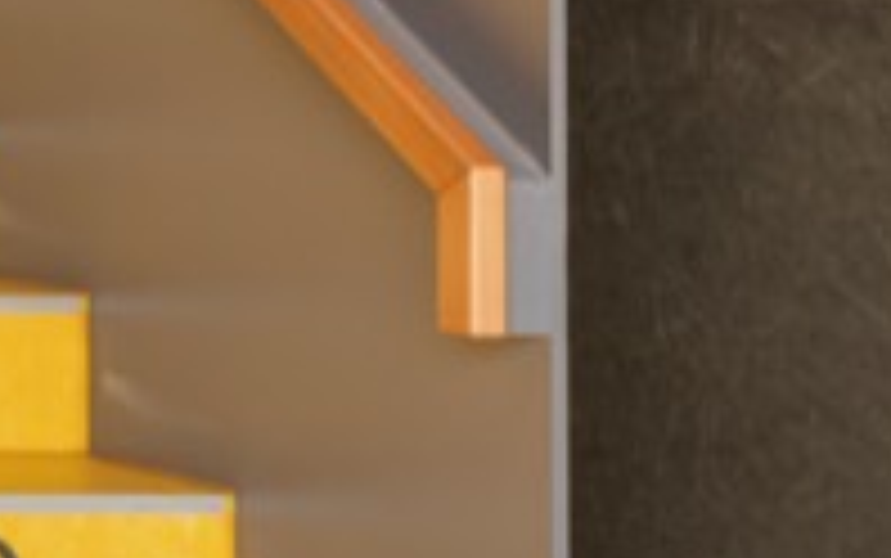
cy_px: 9
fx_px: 2964
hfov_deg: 14.1
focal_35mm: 122
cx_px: -936
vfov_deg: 10.7
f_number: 9
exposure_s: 1/13
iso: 200
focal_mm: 22
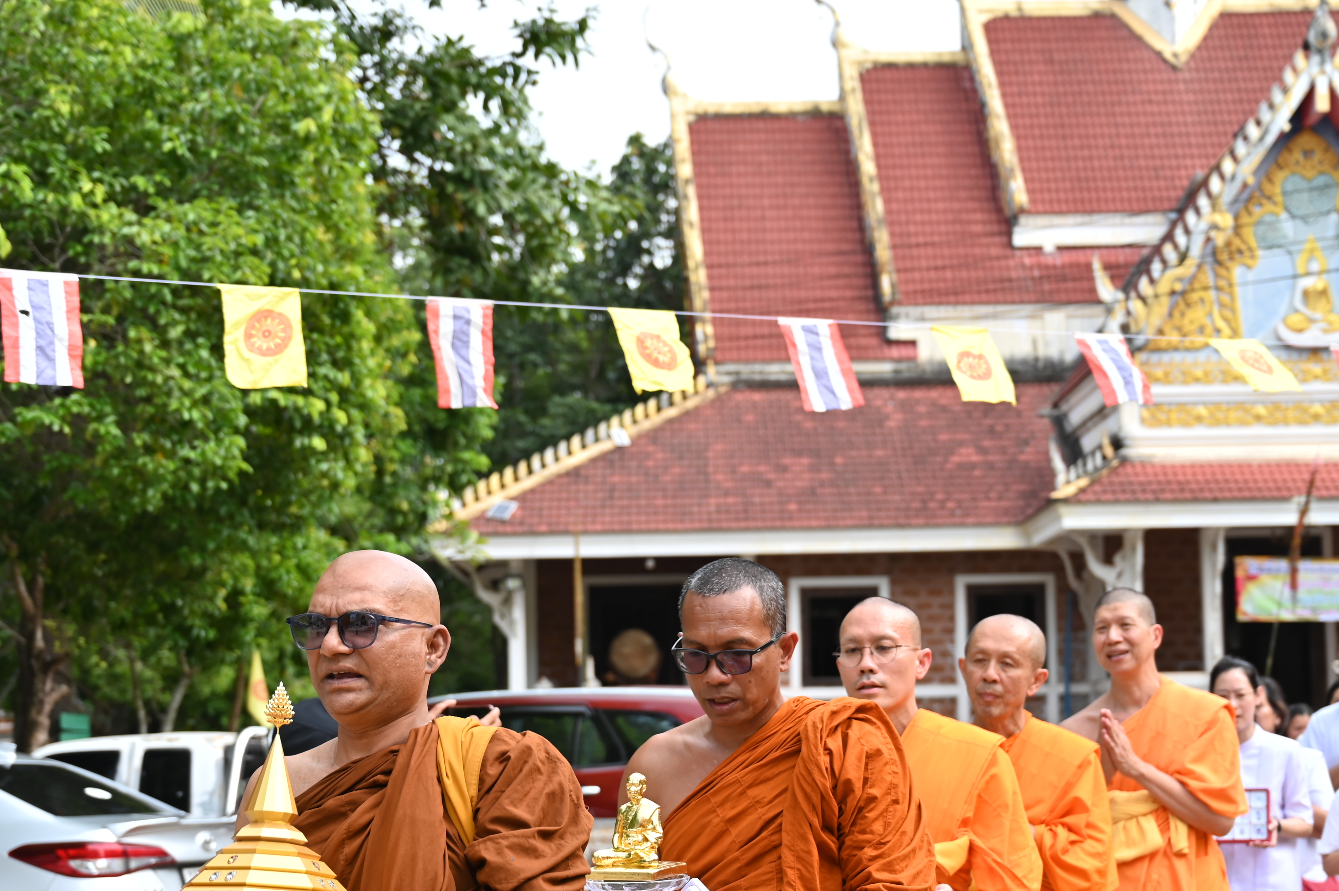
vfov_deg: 18.9
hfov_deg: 28.1
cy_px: 527
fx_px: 2676
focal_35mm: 72
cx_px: 709
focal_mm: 48
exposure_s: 1/250
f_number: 4
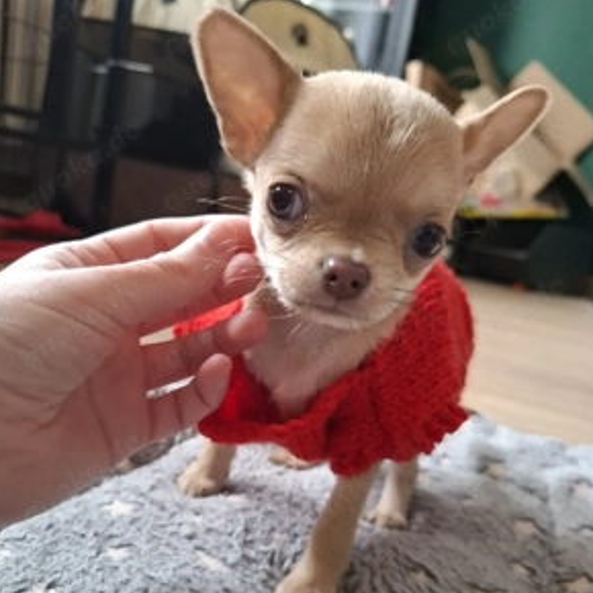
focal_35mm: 28
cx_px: 296
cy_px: 354
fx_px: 543
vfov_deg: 56.9
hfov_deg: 57.3
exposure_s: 1/33
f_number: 1.8
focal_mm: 5.54
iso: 250
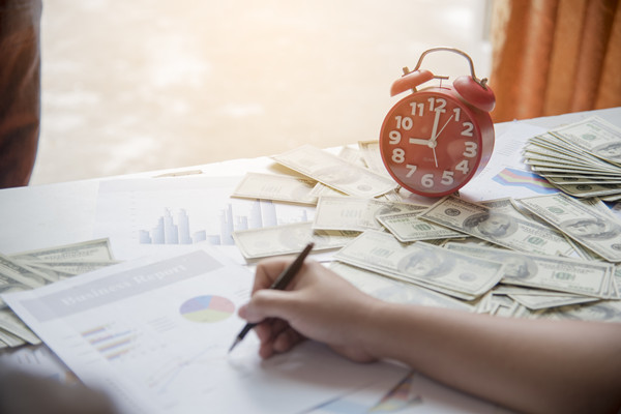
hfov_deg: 27.0
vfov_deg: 18.2
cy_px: 207
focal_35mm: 75
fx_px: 1294
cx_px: 310
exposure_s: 1/125
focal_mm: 75
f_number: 4
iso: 200
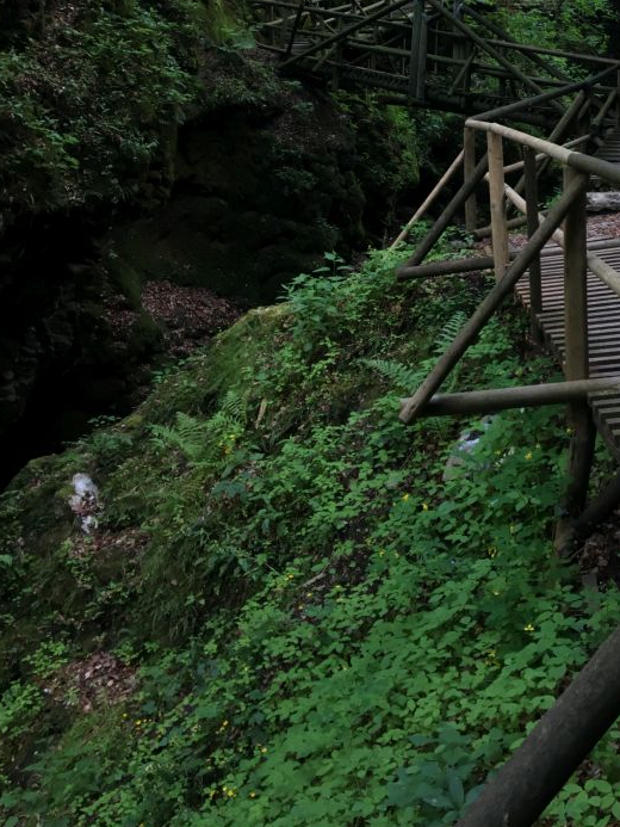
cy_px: 180
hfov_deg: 31.0
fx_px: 1098
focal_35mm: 46
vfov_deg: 39.8
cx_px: 461
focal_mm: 4.15
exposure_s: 1/33
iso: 64
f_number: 2.2
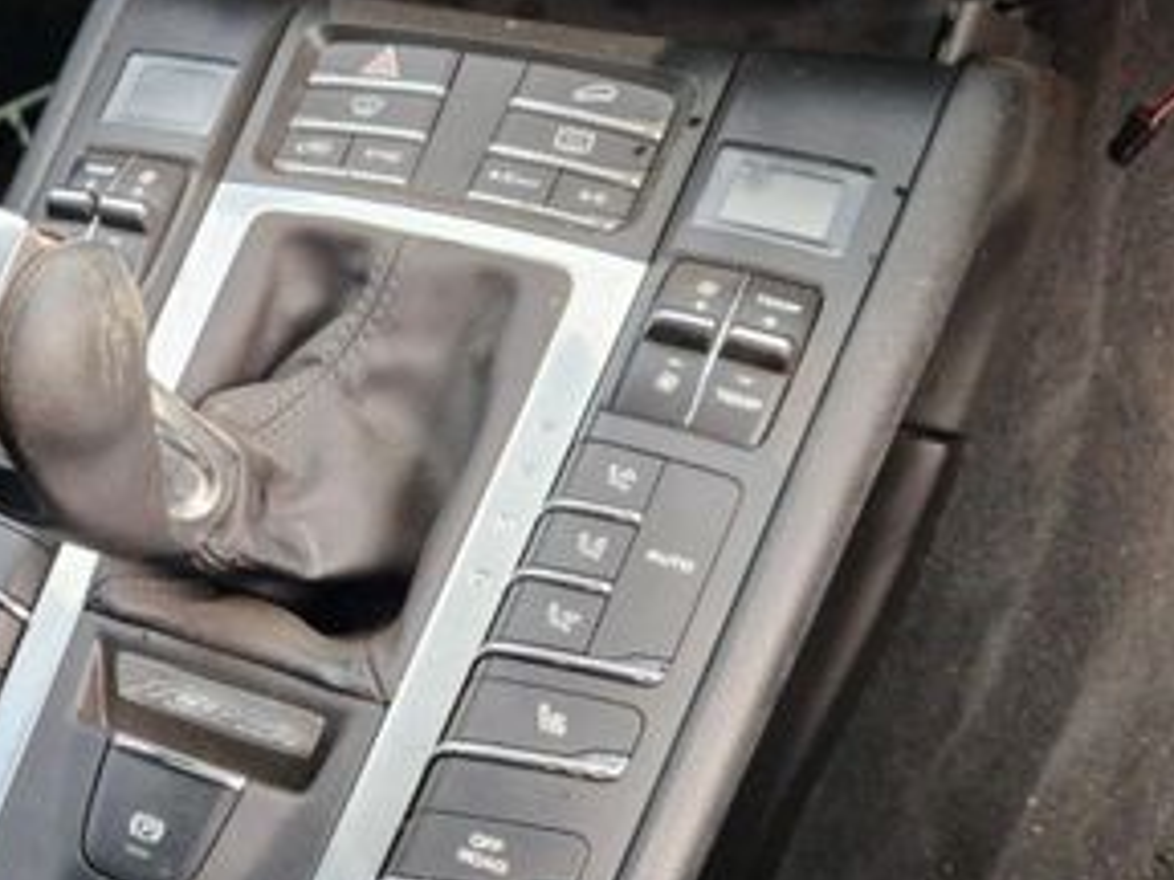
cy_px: 513
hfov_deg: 37.8
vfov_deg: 30.2
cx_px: 192
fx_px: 1628
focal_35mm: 48
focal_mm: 5.4
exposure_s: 1/100
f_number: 1.8
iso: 320
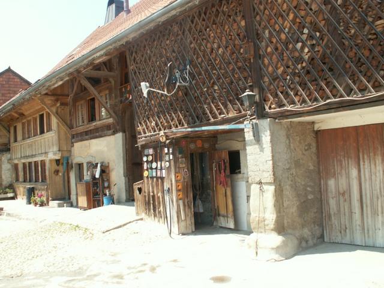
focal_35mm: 35
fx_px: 388
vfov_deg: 40.7
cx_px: 192
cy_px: 144
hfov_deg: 52.6
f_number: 5
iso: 50
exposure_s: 1/125
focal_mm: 5.86
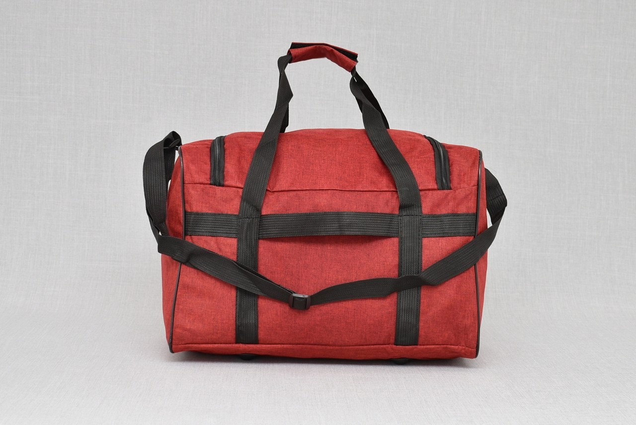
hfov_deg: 37.8
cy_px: 212
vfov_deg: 25.8
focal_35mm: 52
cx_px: 318
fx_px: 928
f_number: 5.6
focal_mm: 35
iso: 100
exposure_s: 1/60
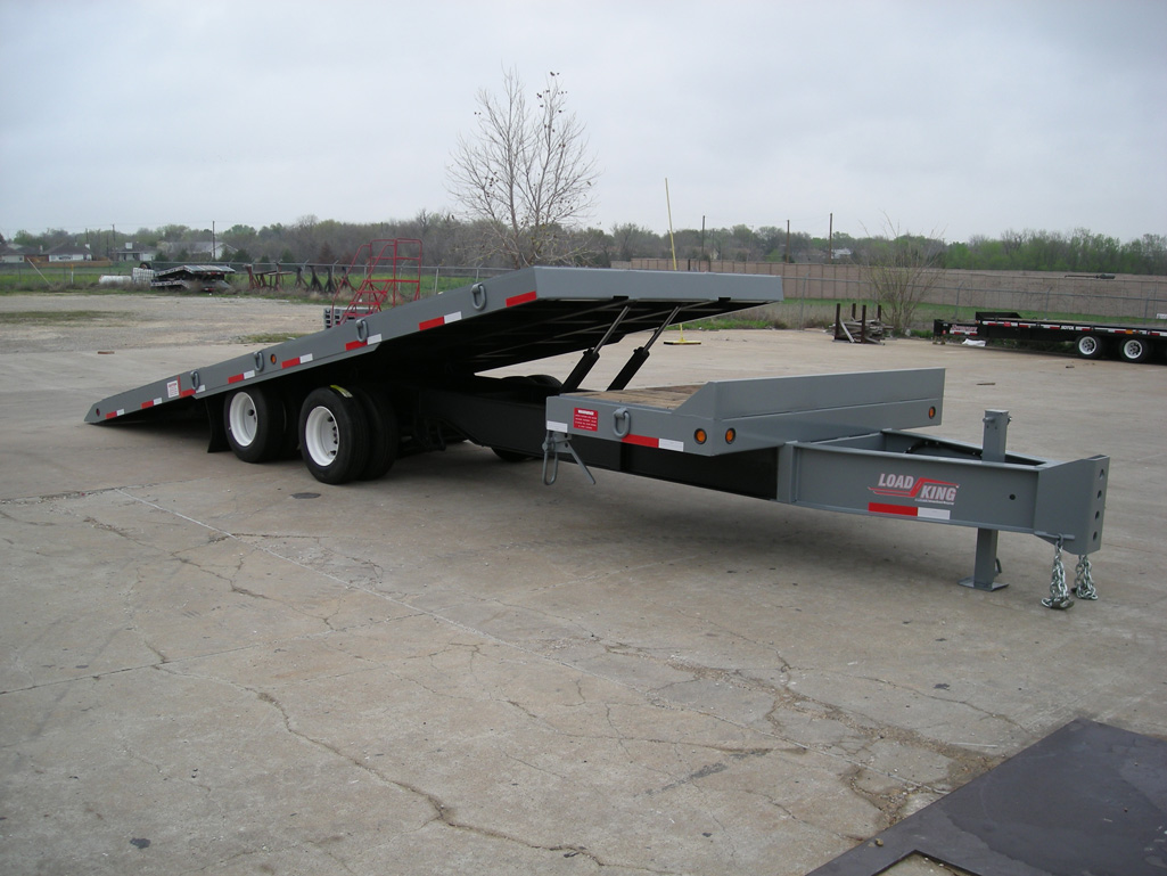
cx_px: 584
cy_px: 438
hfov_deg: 52.6
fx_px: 1180
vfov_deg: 40.7
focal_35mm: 35
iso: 50
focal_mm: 5.7
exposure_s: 1/158
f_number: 2.8
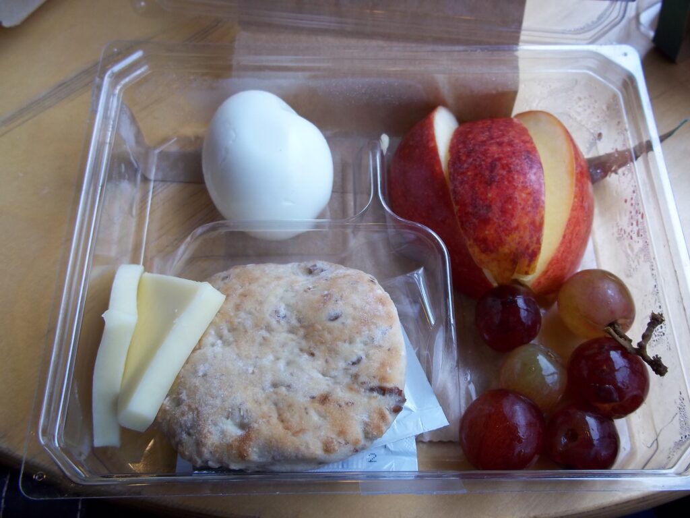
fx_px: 718
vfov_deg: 39.7
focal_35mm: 36
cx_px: 345
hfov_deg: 51.4
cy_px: 259
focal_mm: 6.5
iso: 80
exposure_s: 1/100
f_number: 3.1
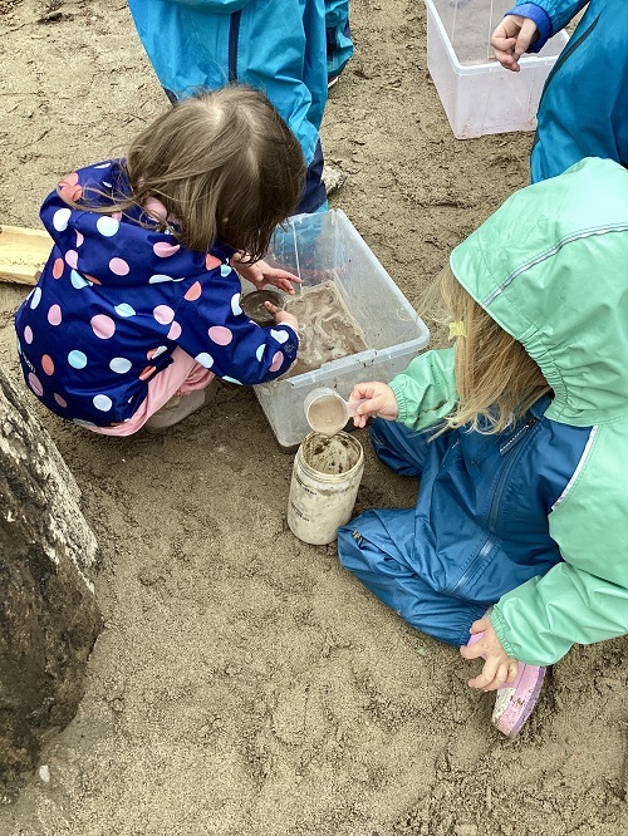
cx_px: 314
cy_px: 418
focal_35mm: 31
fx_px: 749
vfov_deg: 58.3
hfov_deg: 45.5
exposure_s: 1/190
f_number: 2.4
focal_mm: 3.3
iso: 25
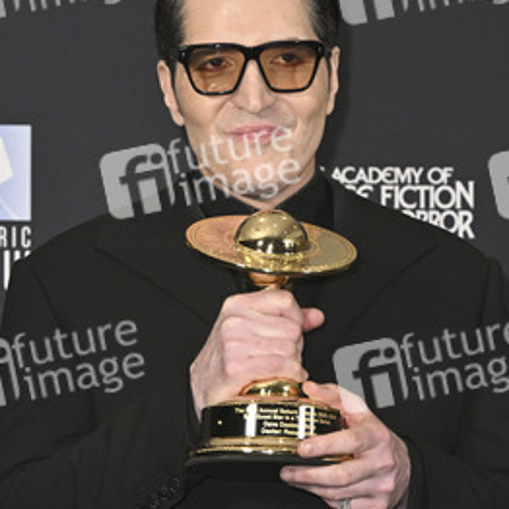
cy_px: 270
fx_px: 1830
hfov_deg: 15.8
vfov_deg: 15.8
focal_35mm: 110
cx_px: 256
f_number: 5.6
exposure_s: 1/320
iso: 2000
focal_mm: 85
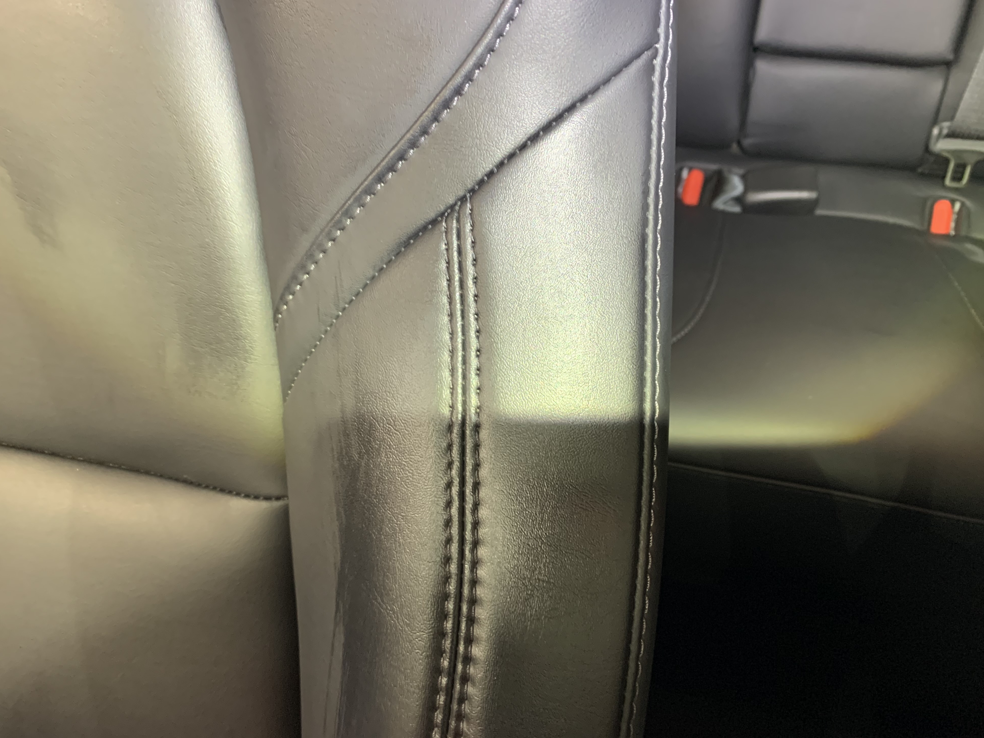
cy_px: 367
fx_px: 767
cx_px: 509
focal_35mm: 27
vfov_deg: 51.4
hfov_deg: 65.3
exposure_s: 1/43
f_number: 1.8
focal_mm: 4.25
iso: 200
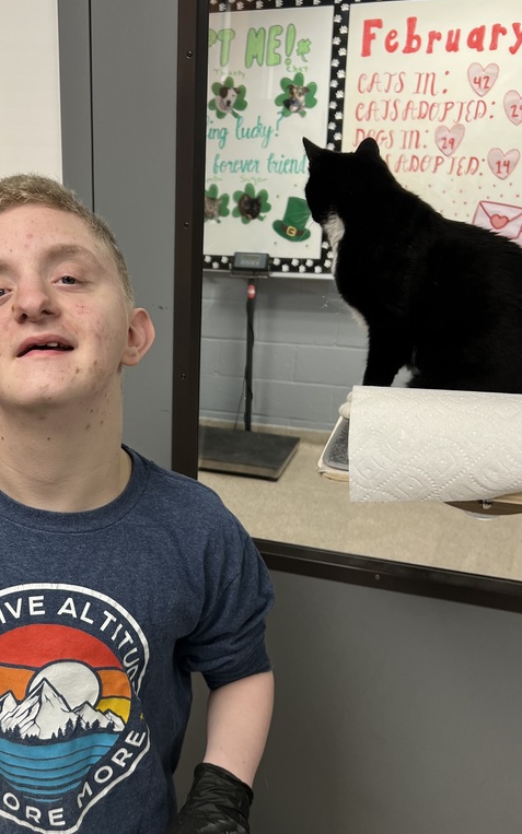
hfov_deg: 33.9
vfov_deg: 52.7
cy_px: 435
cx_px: 146
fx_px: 842
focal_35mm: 37
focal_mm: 5.7
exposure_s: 1/60
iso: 80
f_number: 1.5
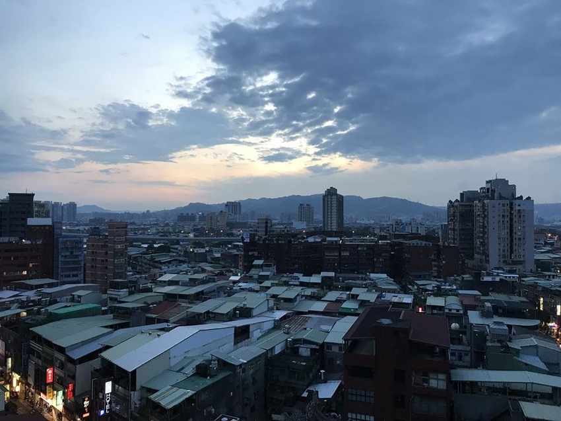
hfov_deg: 63.5
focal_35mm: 28
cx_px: 280
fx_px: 454
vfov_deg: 49.7
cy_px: 210
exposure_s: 1/24
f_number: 1.8
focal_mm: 3.99
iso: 32
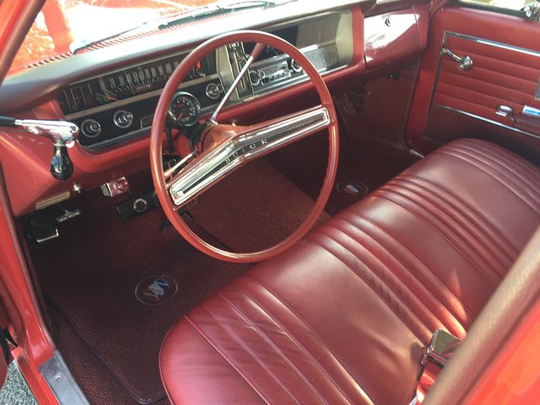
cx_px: 270
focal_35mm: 29
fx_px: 452
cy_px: 202
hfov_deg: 61.7
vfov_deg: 48.2
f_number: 2.2
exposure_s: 1/60
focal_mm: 4.15
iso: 40
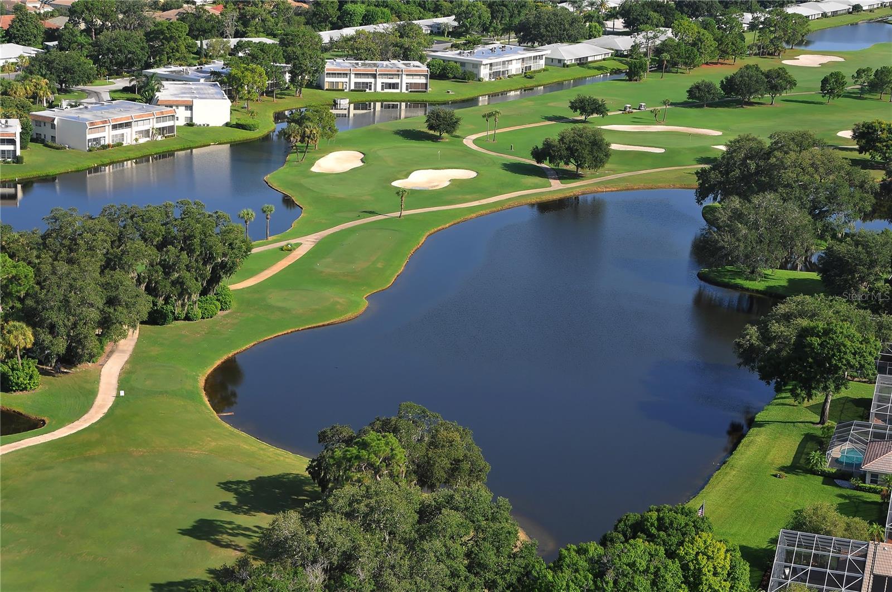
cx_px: 446
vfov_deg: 18.9
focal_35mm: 72
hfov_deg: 28.1
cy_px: 296
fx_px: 1781
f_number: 9
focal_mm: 48
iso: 250
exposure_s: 1/320
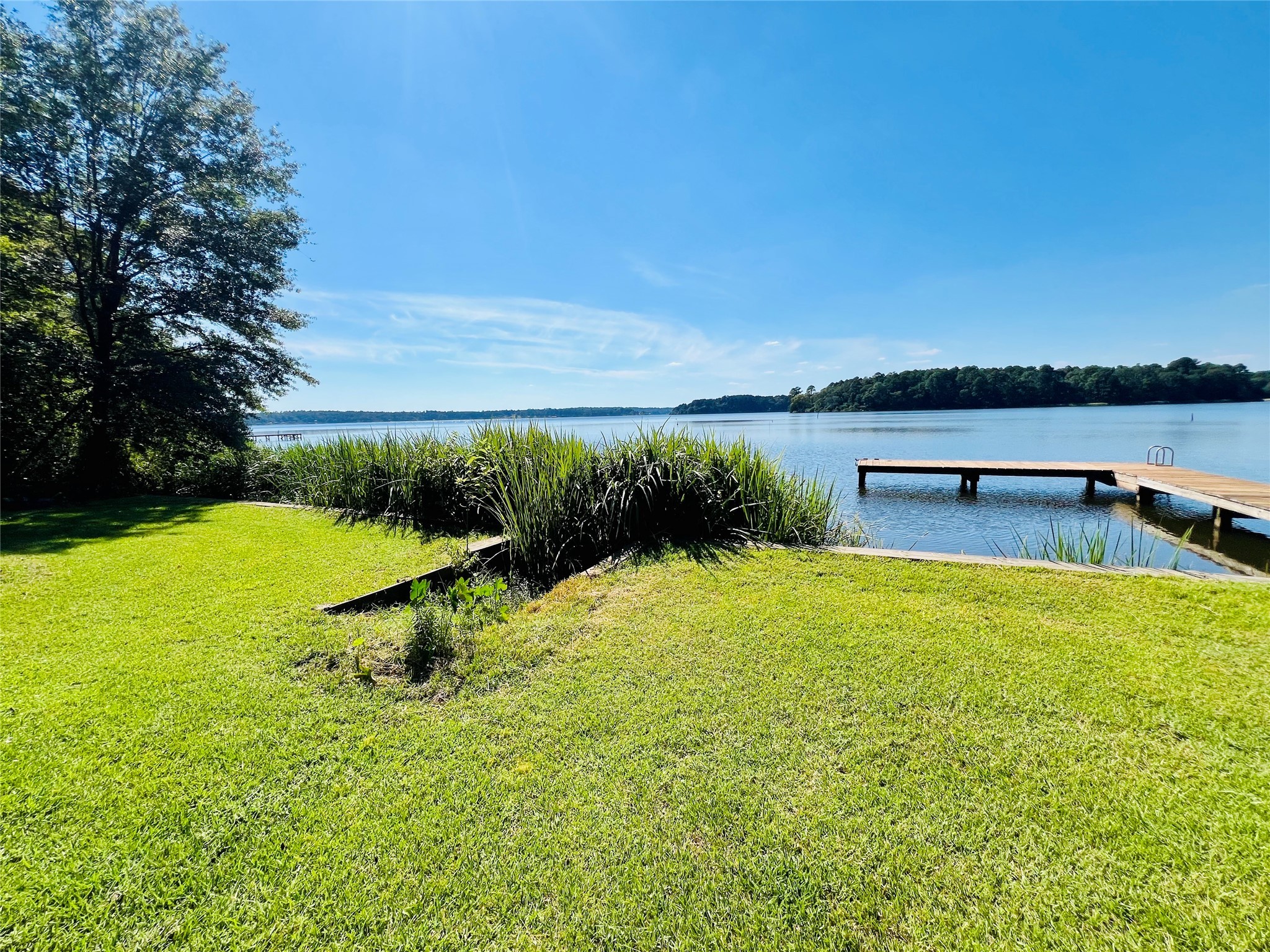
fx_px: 477
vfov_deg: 89.9
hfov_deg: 106.2
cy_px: 476
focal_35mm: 13
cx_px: 635
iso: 32
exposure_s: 1/2950
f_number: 1.8
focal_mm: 1.57
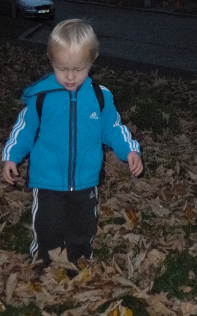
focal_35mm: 104
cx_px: 84
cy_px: 149
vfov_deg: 20.0
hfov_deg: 12.6
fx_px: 893
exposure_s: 1/60
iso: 1000
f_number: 5.2
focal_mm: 16.5
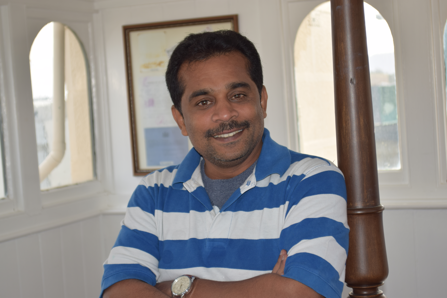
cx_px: 224
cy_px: 149
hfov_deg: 24.6
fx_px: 1024
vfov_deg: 16.6
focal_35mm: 82
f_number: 5.6
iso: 100
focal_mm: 55
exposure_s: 1/125
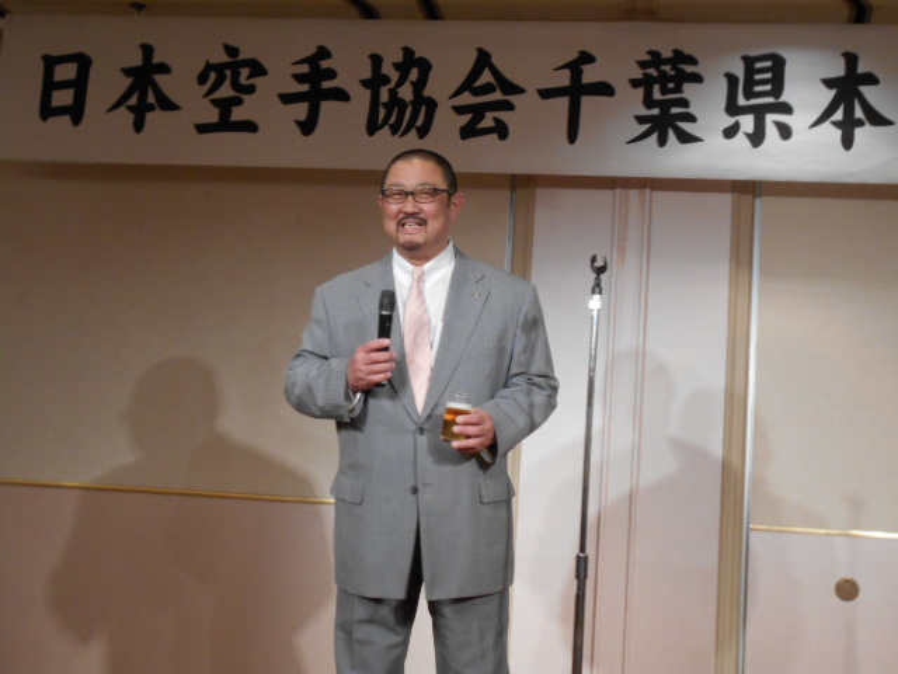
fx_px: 1453
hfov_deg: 34.3
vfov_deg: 26.1
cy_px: 337
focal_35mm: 56
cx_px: 449
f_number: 4.9
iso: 320
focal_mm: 10
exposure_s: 1/30
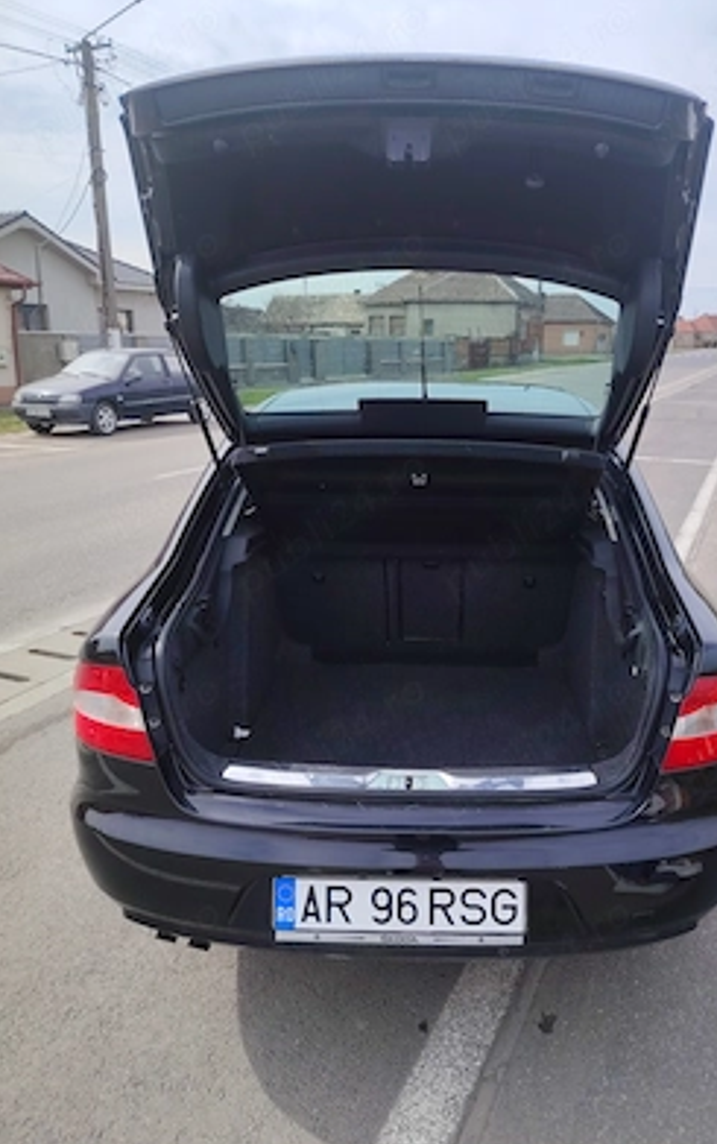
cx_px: 433
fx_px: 811
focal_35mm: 26
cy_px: 573
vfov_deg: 70.4
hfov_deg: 47.4
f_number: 1.75
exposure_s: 1/1374
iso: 100
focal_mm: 5.25
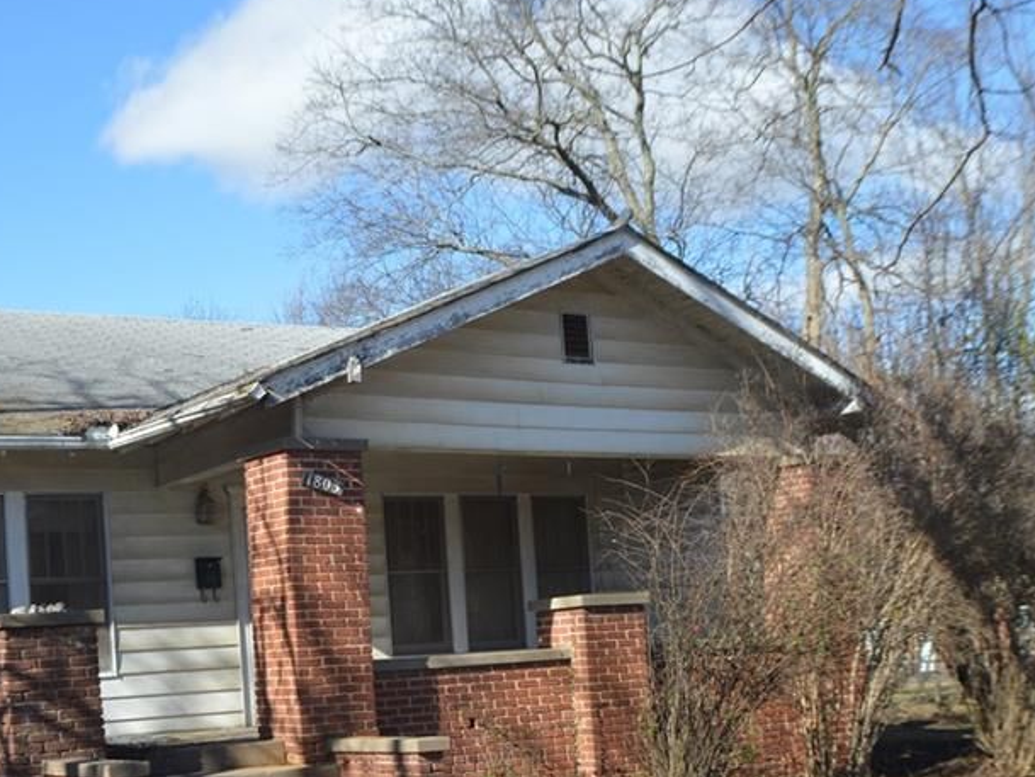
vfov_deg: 23.2
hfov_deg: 30.4
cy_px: 525
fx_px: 1884
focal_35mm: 63
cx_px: 330
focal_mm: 26
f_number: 7.1
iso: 100
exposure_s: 1/200
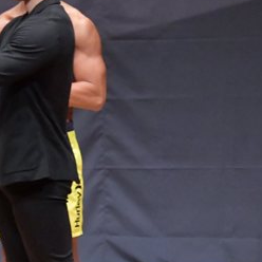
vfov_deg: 2.4
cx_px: -117
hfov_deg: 2.4
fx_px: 6131
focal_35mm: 716
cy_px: 189
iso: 8000
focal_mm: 180
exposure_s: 1/400
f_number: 5.6
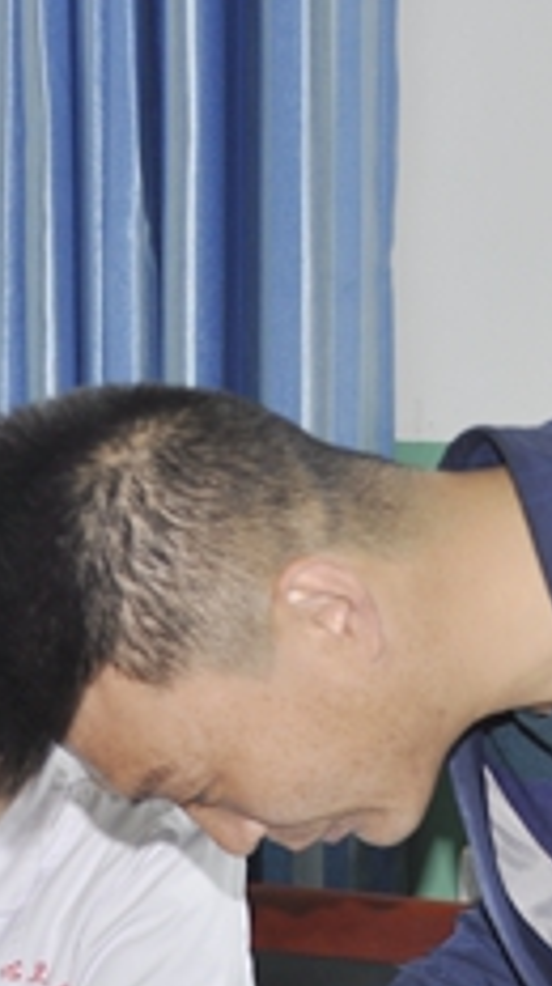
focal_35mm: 138
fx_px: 3590
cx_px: 263
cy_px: 924
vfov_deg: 15.4
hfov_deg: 8.8
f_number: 4
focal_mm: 29
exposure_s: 1/60
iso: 200
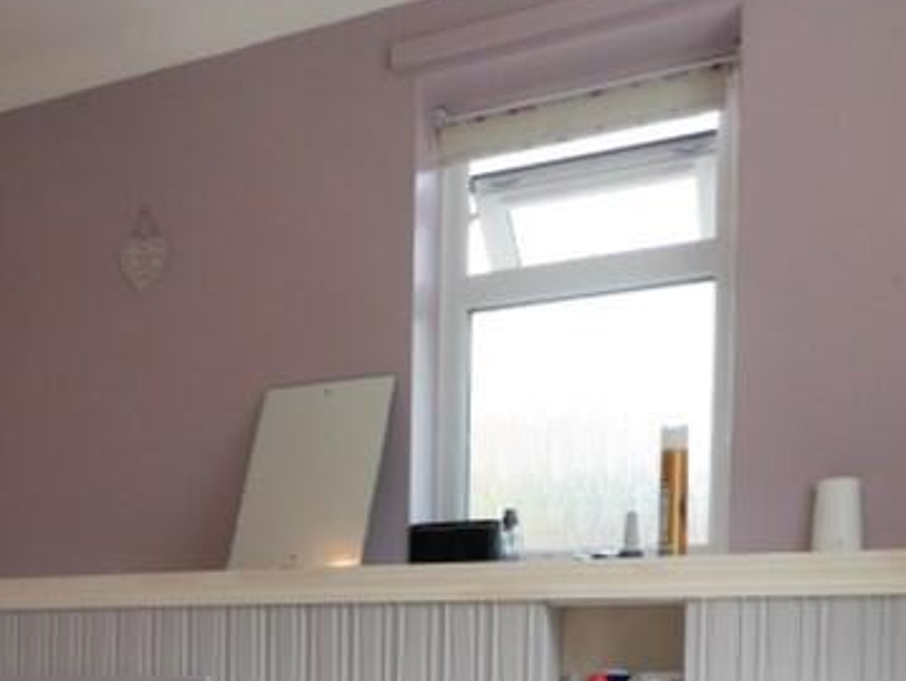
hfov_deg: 45.9
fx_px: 1048
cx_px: 283
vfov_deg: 32.7
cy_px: 697
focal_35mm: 40
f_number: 4
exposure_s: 1/125
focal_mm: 7
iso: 200
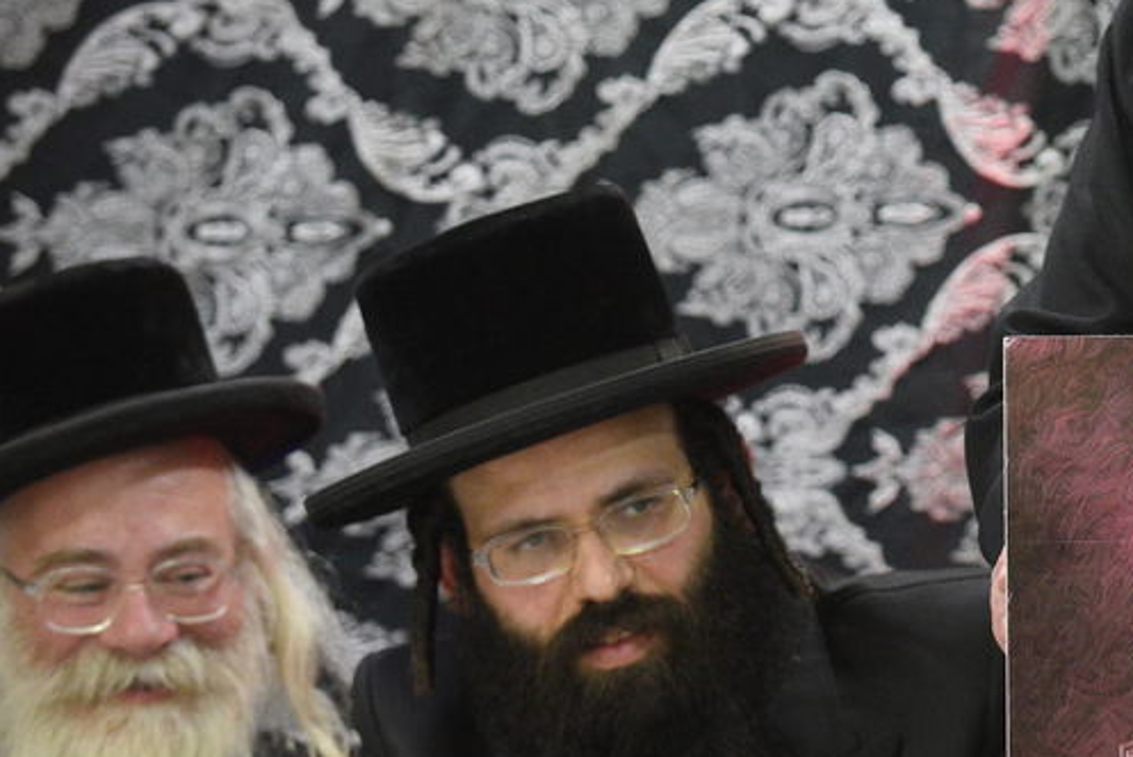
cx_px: 1375
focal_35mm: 352
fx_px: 11084
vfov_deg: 3.9
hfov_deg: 5.8
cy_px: 64
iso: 3200
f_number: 4
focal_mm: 125
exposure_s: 1/160
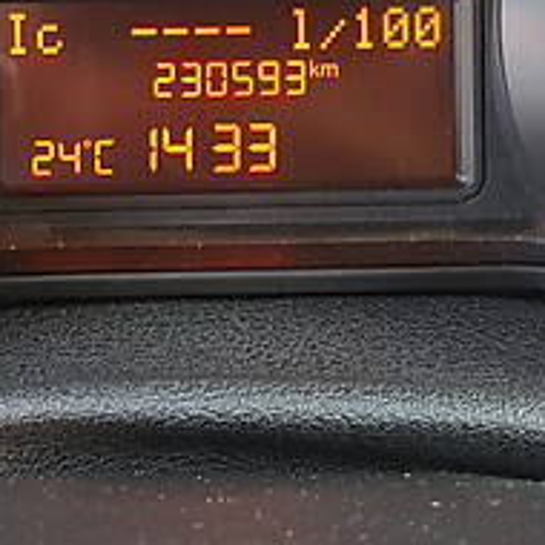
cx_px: 204
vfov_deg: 17.7
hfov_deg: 17.9
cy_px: 54
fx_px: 1728
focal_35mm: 97
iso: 100
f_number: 1.7
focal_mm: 4.2
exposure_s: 1/50
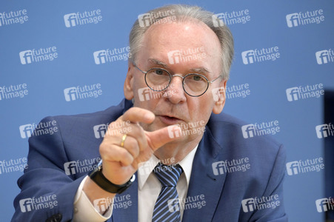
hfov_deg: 9.8
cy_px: 111
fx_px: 1947
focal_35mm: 210
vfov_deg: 6.5
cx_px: 167
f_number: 5.6
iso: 5000
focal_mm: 210
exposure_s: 1/500
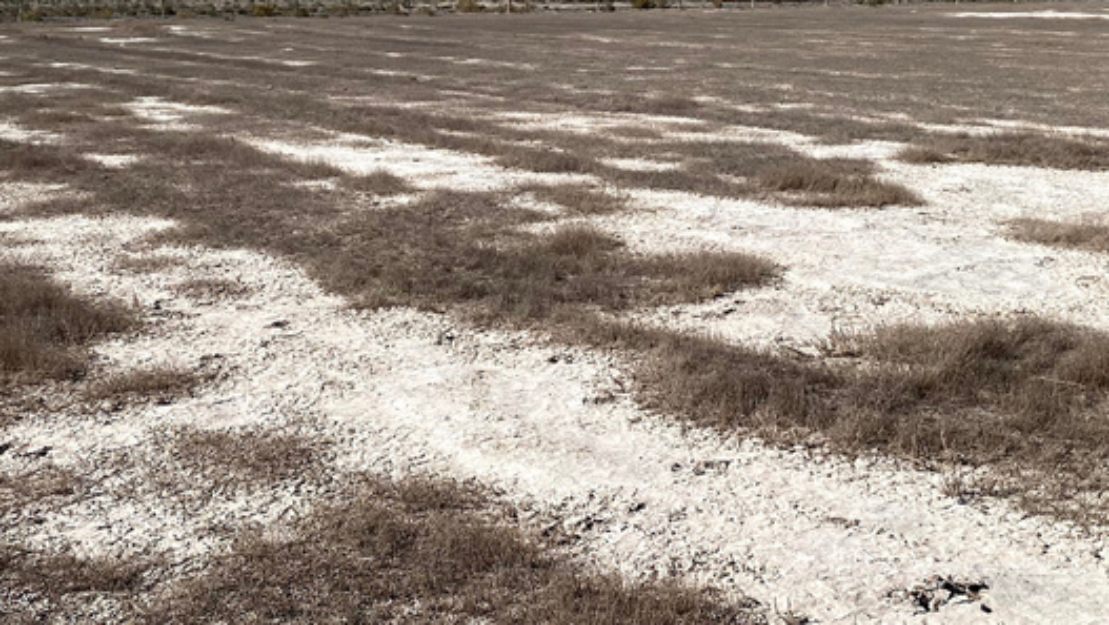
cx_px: 633
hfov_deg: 37.8
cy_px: 2
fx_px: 1618
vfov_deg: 21.1
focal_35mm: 55
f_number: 1.8
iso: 32
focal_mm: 4.25
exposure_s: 1/5236
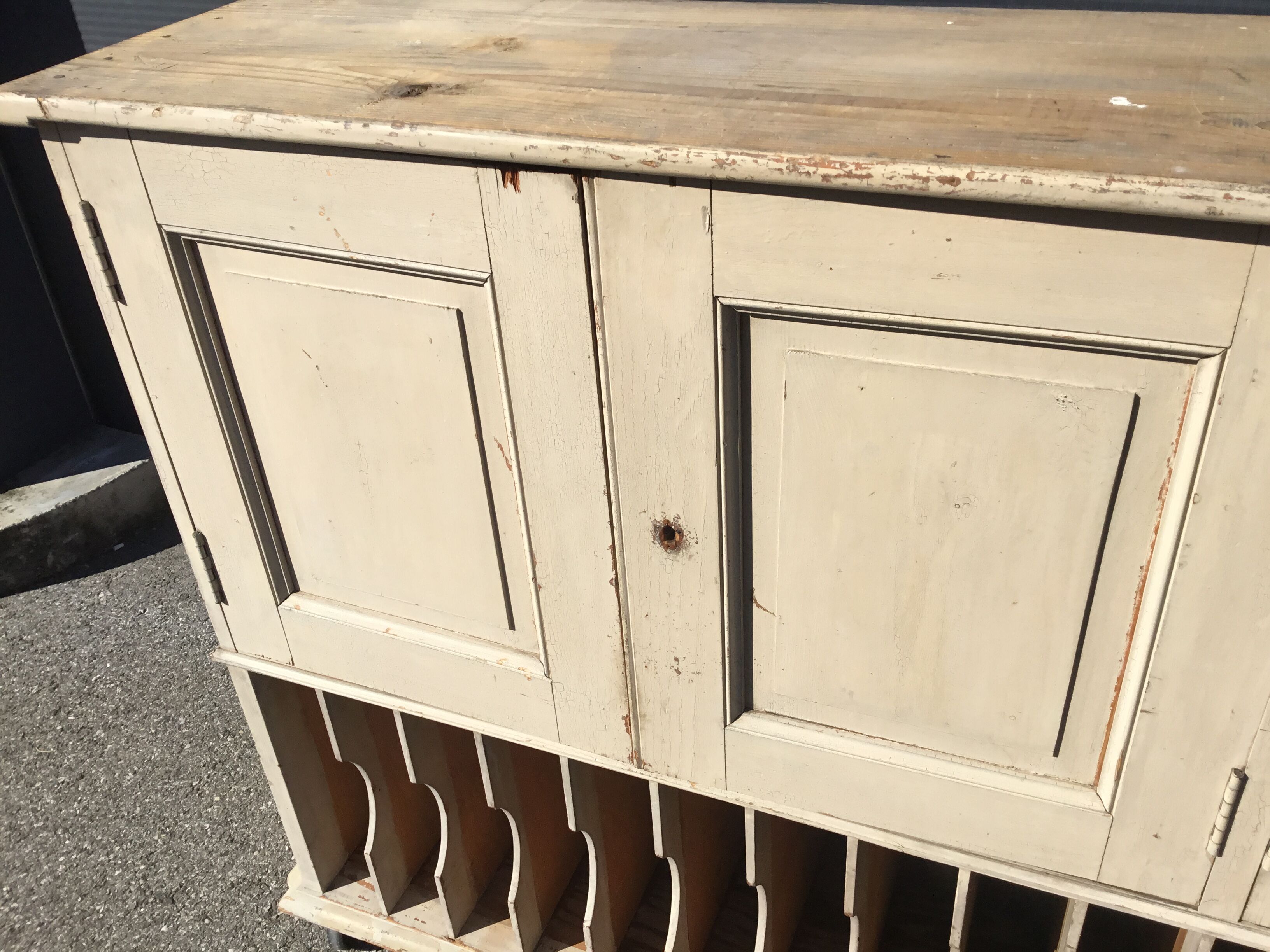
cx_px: 635
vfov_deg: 45.4
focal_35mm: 31
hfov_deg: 58.4
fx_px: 1137
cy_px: 476
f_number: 2.4
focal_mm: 3.3
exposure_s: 1/1852
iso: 25
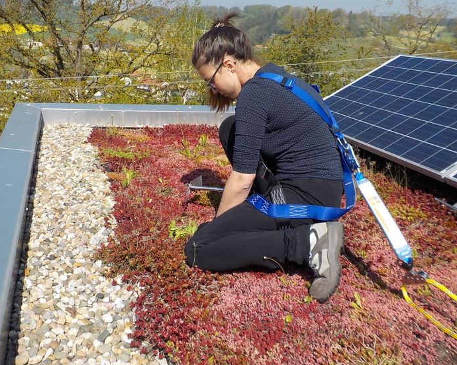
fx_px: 500
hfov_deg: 49.1
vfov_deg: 40.1
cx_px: 223
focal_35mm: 37
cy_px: 165
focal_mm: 4.1
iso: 125
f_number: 3.3
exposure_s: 1/1250
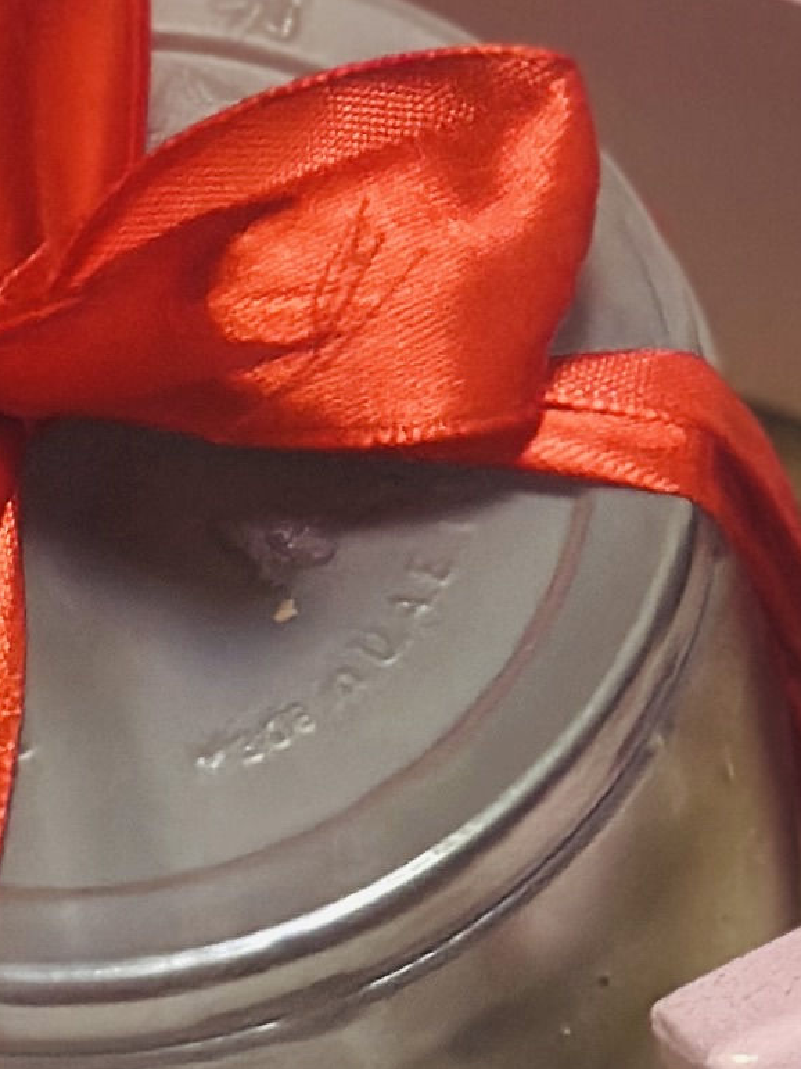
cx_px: 1013
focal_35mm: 251
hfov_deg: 5.9
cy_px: -101
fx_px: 7746
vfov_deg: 7.8
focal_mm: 6.86
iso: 125
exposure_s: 1/50
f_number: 1.78
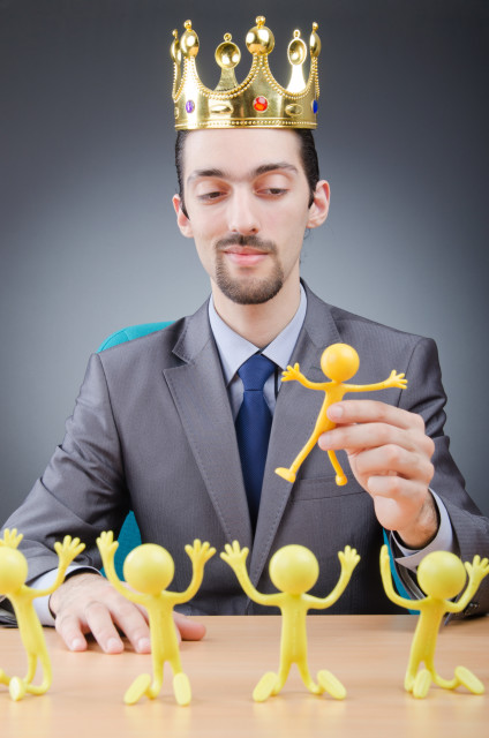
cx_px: 244
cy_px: 369
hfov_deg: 23.7
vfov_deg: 35.1
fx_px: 1166
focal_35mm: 57
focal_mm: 38
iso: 100
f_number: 10
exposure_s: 1/200
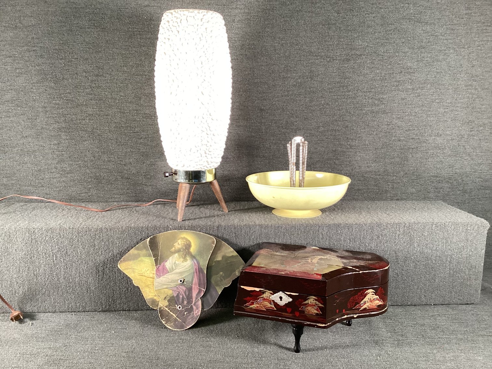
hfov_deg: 58.3
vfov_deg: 45.4
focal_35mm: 31
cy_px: 184
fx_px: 441
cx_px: 246
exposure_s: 1/60
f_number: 2.4
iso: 100
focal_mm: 3.3
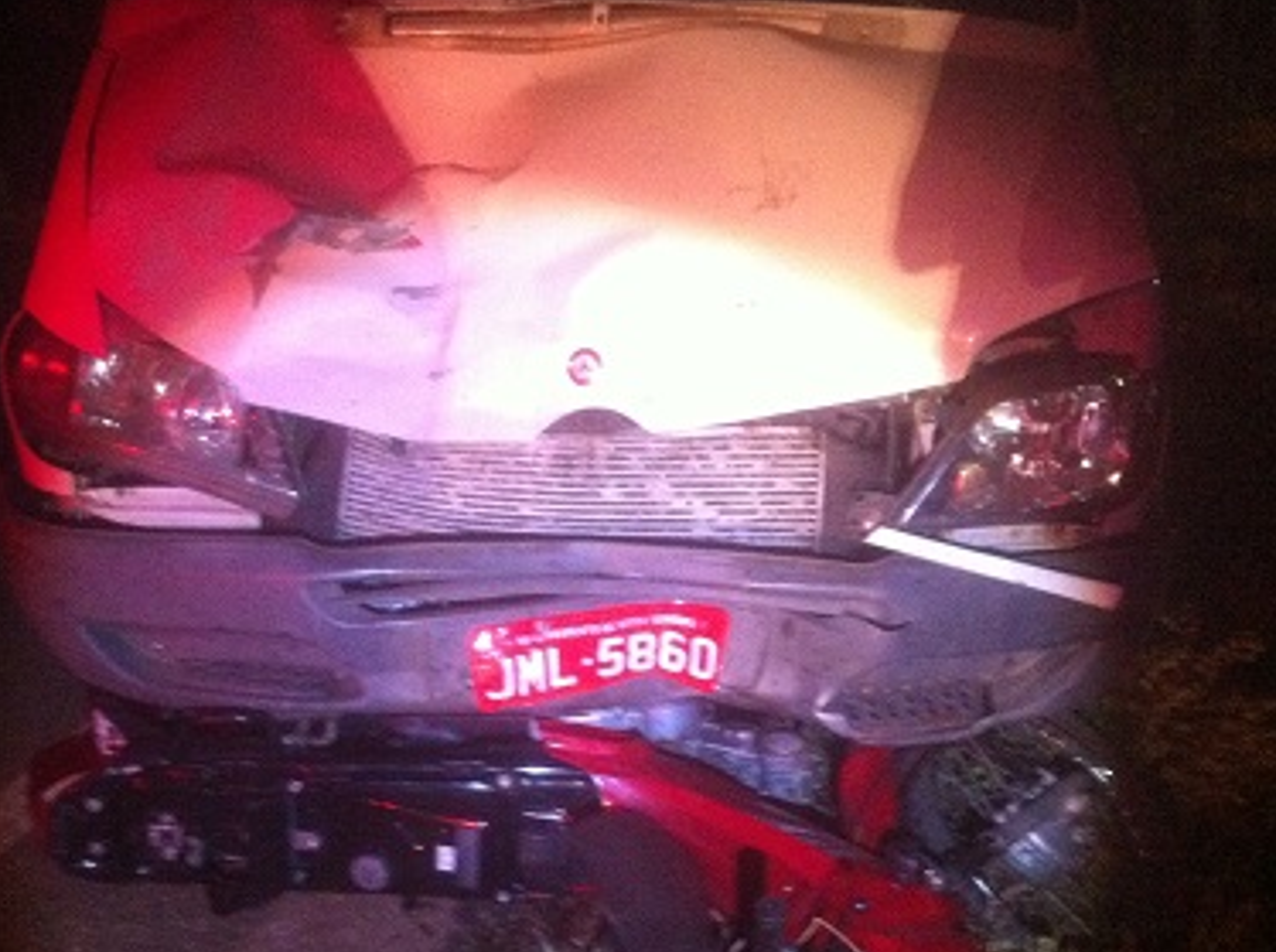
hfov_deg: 42.8
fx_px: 1619
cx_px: 515
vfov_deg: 32.6
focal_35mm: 44
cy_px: 582
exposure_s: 1/15
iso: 1000
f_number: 2.8
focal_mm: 3.85
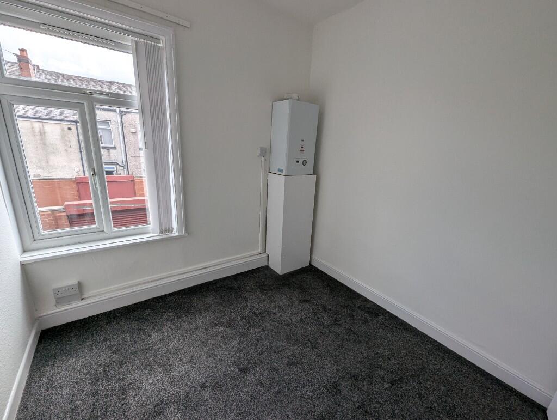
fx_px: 209
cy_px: 210
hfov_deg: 106.1
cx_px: 278
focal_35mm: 13
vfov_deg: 90.1
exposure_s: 1/301
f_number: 2.2
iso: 44
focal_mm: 1.95
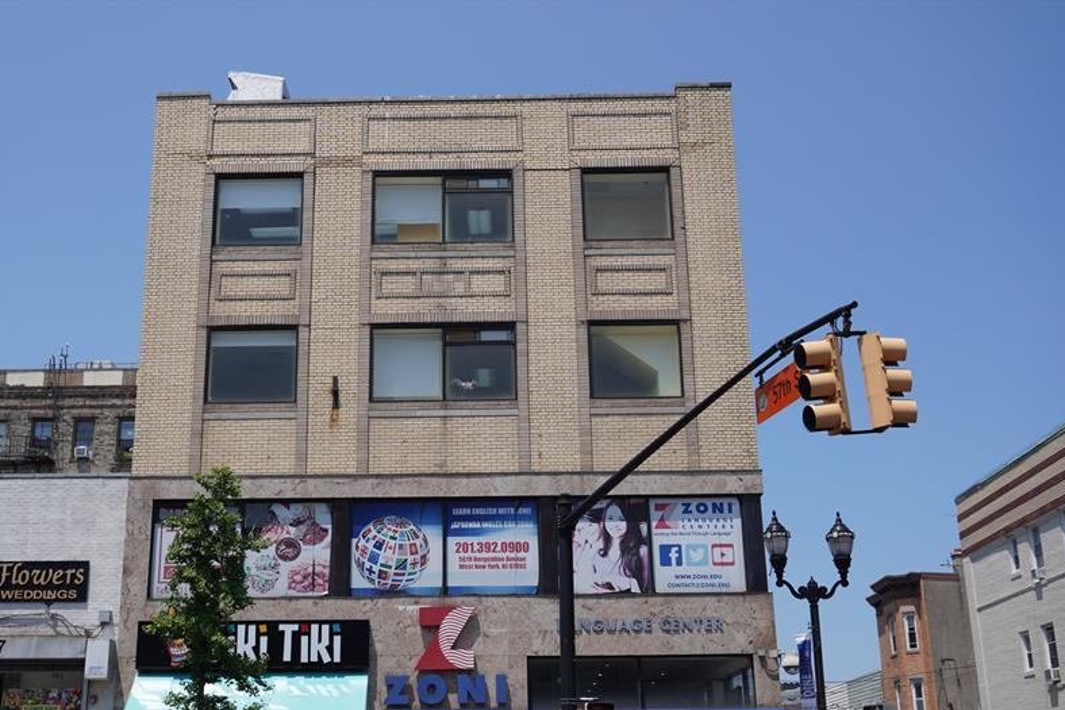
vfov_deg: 34.0
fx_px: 1153
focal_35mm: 39
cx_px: 442
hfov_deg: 49.3
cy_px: 458
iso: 100
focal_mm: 20
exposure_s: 1/800
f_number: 5.6
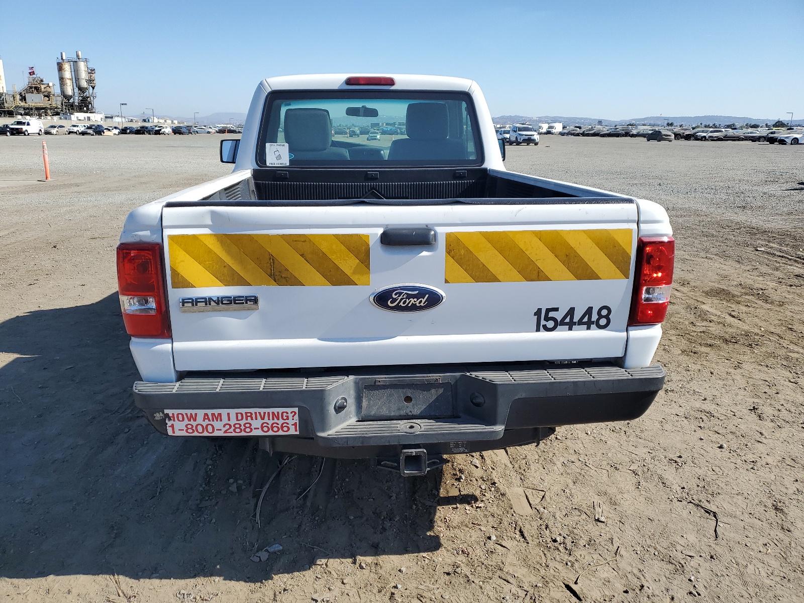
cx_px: 402
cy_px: 302
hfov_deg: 67.3
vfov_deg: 53.1
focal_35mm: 26
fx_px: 604
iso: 50
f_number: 1.5
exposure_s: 1/2500
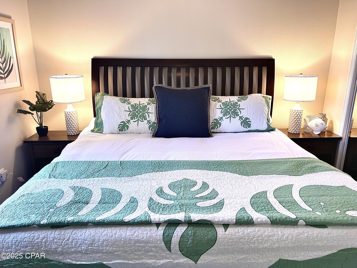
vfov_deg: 53.1
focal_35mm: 26
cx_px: 178
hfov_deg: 67.3
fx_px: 268
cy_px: 134
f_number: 1.5
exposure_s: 1/60
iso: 64
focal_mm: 5.7
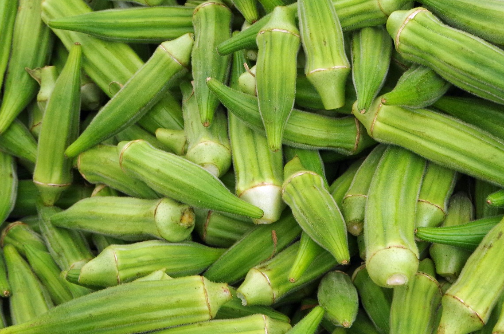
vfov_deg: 11.7
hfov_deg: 17.4
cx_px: 397
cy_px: 164
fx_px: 1635
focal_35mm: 117
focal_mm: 36
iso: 800
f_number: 9
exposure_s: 1/80
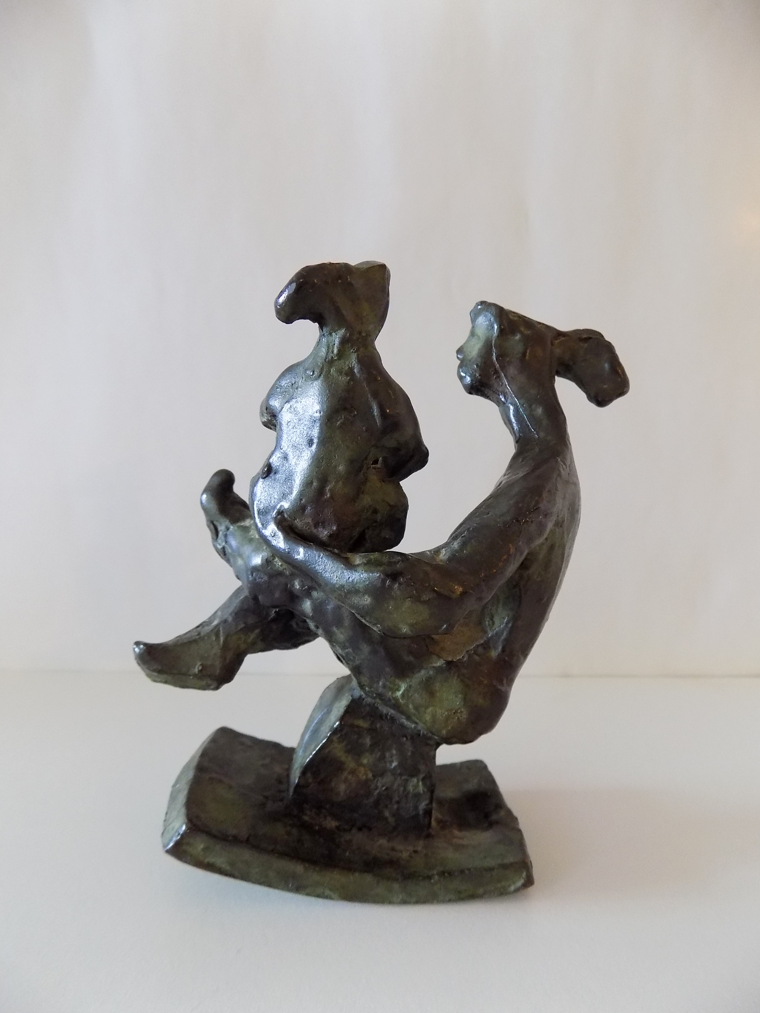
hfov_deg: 58.9
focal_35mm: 23
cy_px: 506
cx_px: 380
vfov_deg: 73.9
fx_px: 673
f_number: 3.1
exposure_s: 1/15
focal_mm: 4
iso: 400
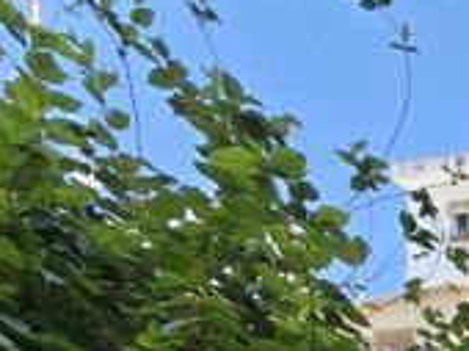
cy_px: 652
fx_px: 731
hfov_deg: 21.5
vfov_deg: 19.3
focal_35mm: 54
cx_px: 859
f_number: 2.2
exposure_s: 1/580
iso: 50
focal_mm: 2.2
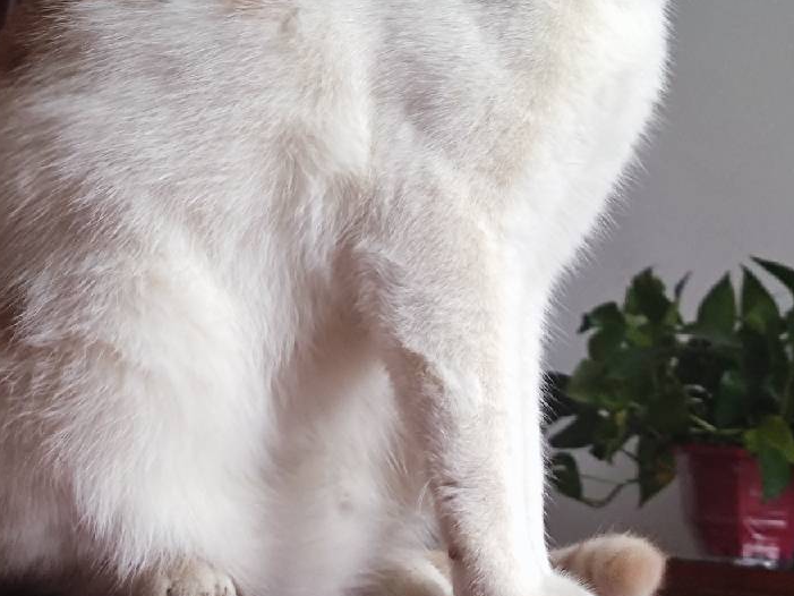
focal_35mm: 95
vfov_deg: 15.0
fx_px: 2179
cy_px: -123
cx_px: 148
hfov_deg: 20.4
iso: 1284
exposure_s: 1/50
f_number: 1.6
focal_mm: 5.58
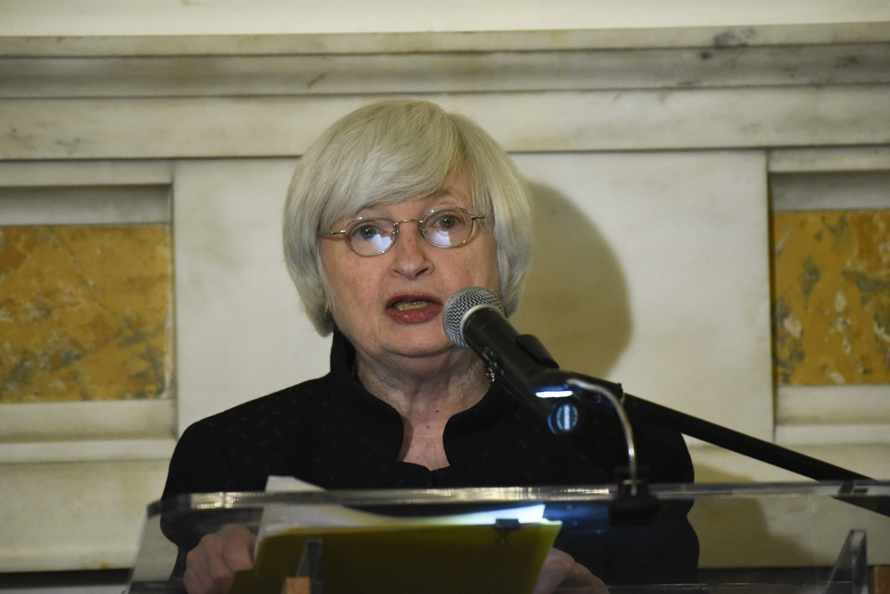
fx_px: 12365
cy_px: 297
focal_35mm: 500
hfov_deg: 4.1
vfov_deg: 2.8
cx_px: 445
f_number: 5.6
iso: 5000
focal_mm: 500
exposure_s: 1/160
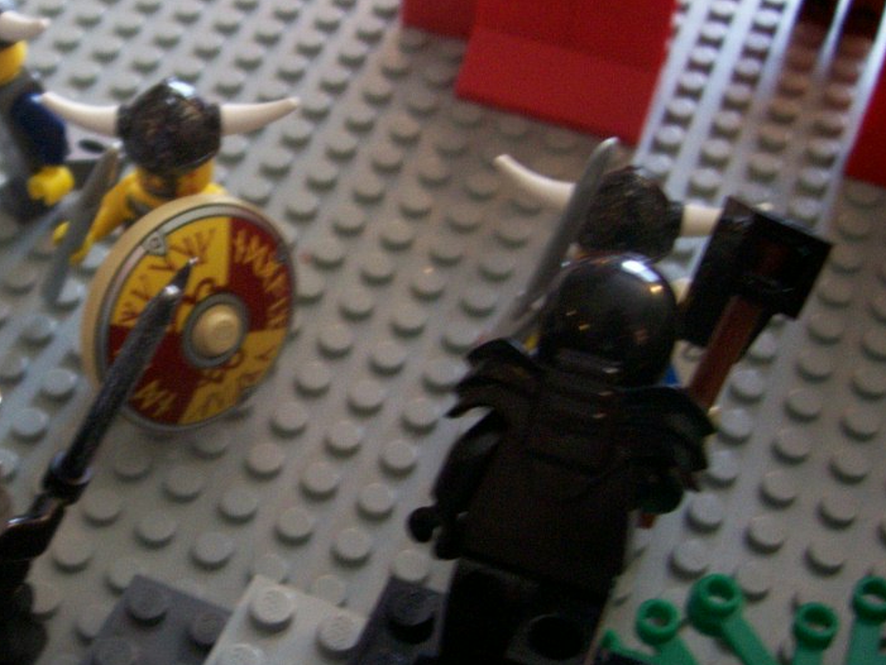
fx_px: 1510
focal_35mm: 59
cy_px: 346
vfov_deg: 24.8
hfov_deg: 31.9
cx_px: 196
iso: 160
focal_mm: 5.6
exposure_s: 1/11.3
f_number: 2.7
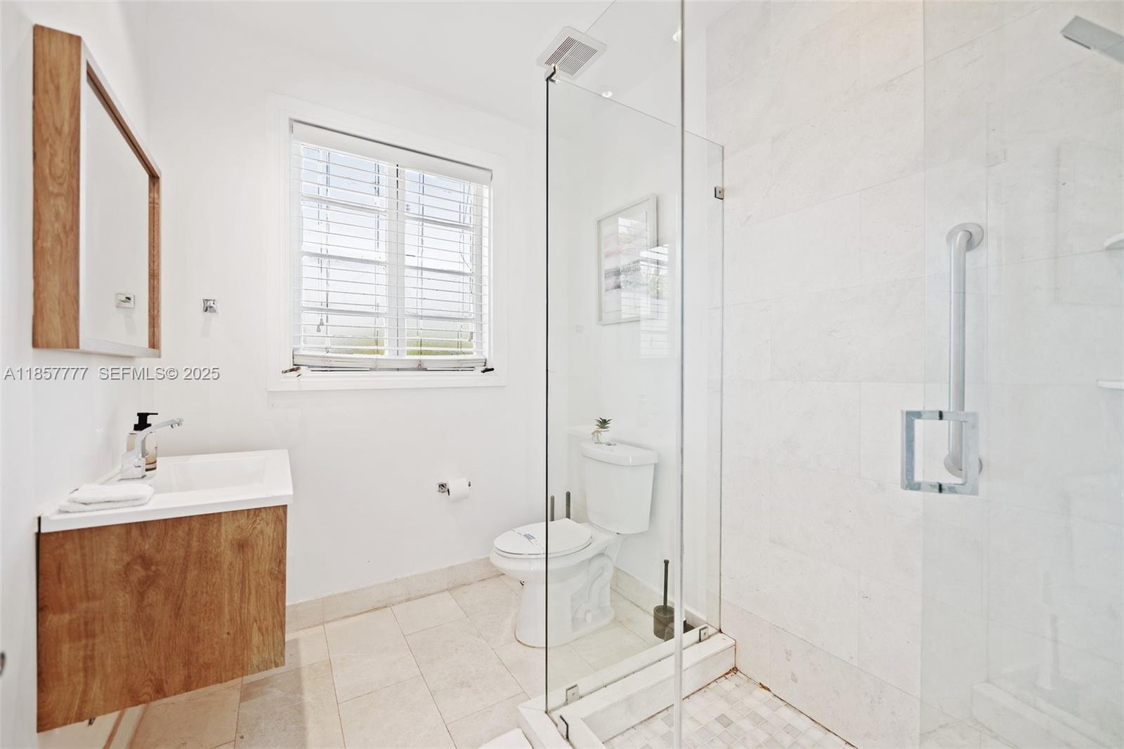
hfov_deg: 104.2
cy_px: 374
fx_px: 437
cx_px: 562
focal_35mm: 14
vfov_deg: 81.2
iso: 100
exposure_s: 1/25
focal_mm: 14
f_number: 2.8
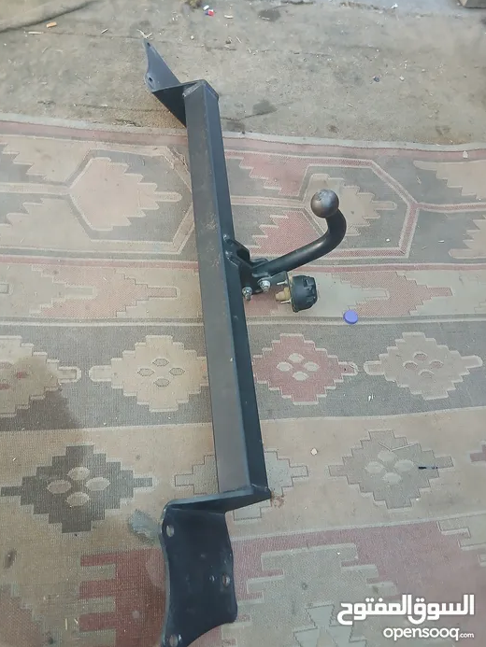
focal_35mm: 27
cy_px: 327
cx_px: 244
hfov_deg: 51.4
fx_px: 505
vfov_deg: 65.3
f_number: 1.8
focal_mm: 3.98
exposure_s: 1/25
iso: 320
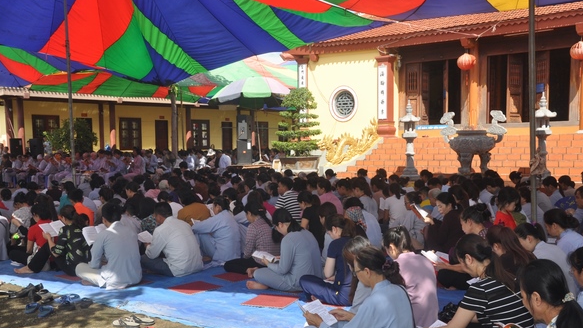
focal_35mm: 42
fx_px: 649
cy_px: 203
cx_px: 317
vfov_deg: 28.3
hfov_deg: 48.3
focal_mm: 24
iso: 400
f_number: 13
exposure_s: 1/200
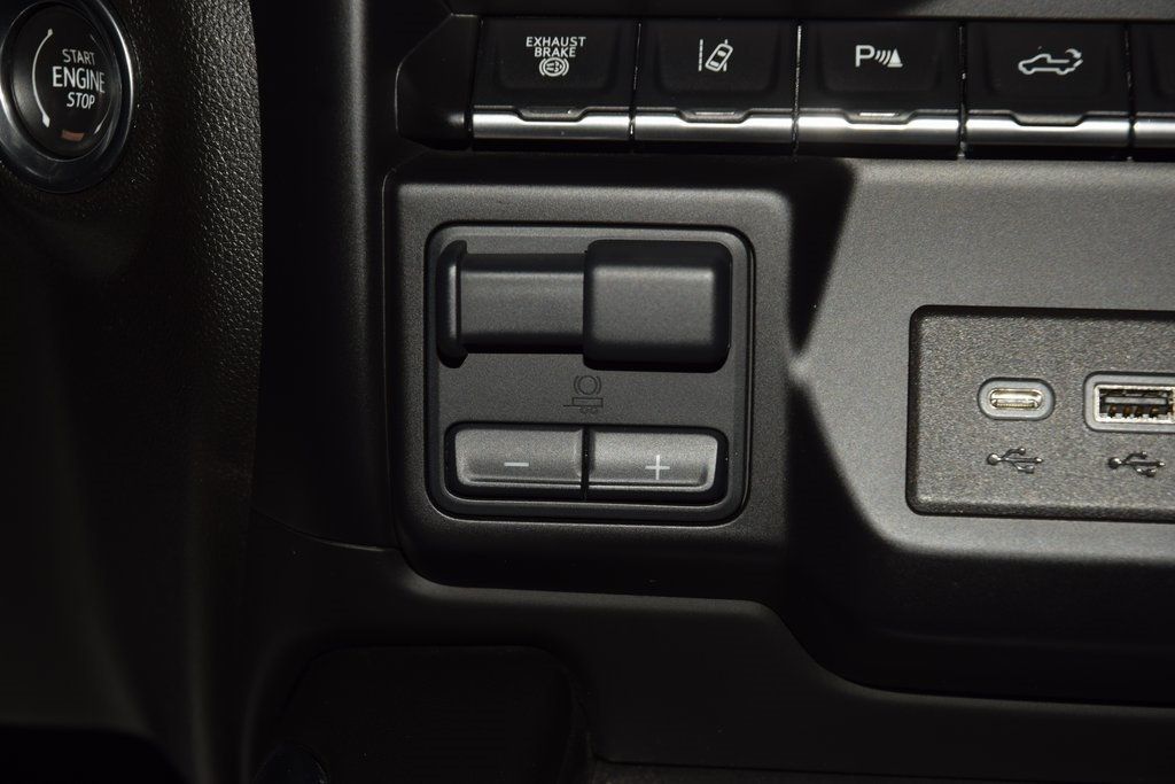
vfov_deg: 13.0
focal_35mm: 105
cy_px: 392
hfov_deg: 19.5
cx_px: 588
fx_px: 3427
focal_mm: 70
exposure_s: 1/125
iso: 100
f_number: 8
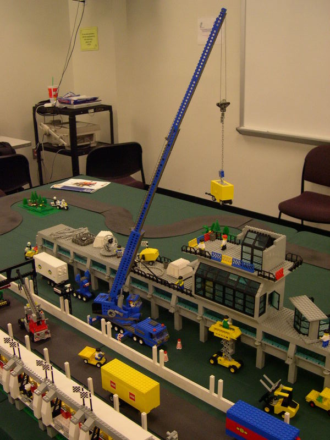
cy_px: 220
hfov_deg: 37.7
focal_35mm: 38
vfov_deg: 49.0
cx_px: 165
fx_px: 483
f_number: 2.8
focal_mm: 8
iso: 400
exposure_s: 1/63.7
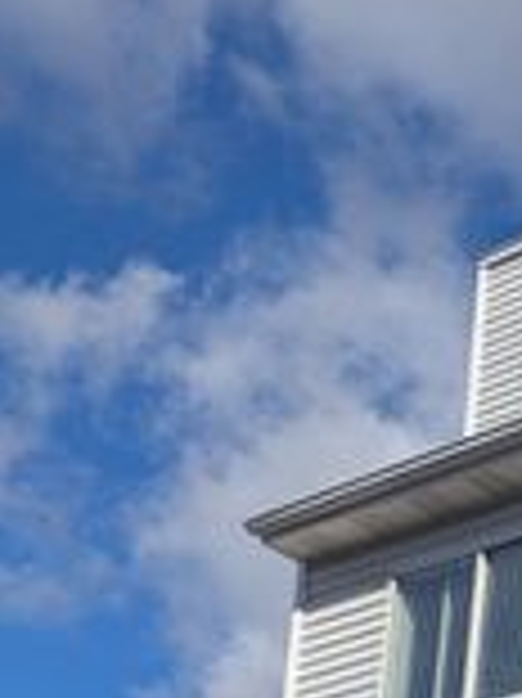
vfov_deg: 16.1
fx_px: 2074
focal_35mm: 103
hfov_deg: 12.3
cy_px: 1261
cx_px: 1120
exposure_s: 1/4049
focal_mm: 6.81
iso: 47
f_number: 1.85
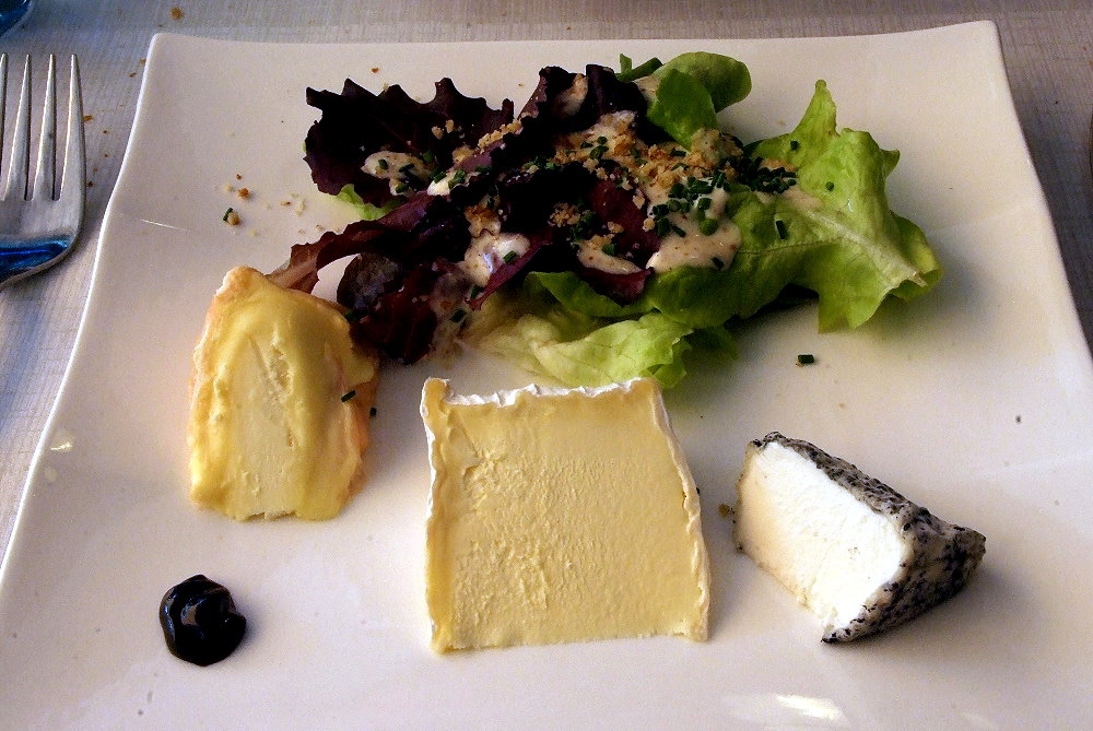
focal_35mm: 53
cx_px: 546
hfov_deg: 37.5
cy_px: 366
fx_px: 1611
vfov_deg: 25.6
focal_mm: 35
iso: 1250
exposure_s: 1/57
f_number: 29
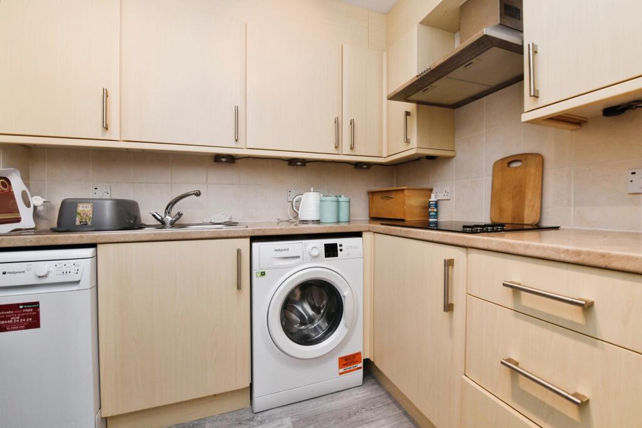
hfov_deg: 100.4
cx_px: 321
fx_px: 268
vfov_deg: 77.3
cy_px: 214
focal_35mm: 15
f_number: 8
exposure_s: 1/60
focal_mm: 15
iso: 640
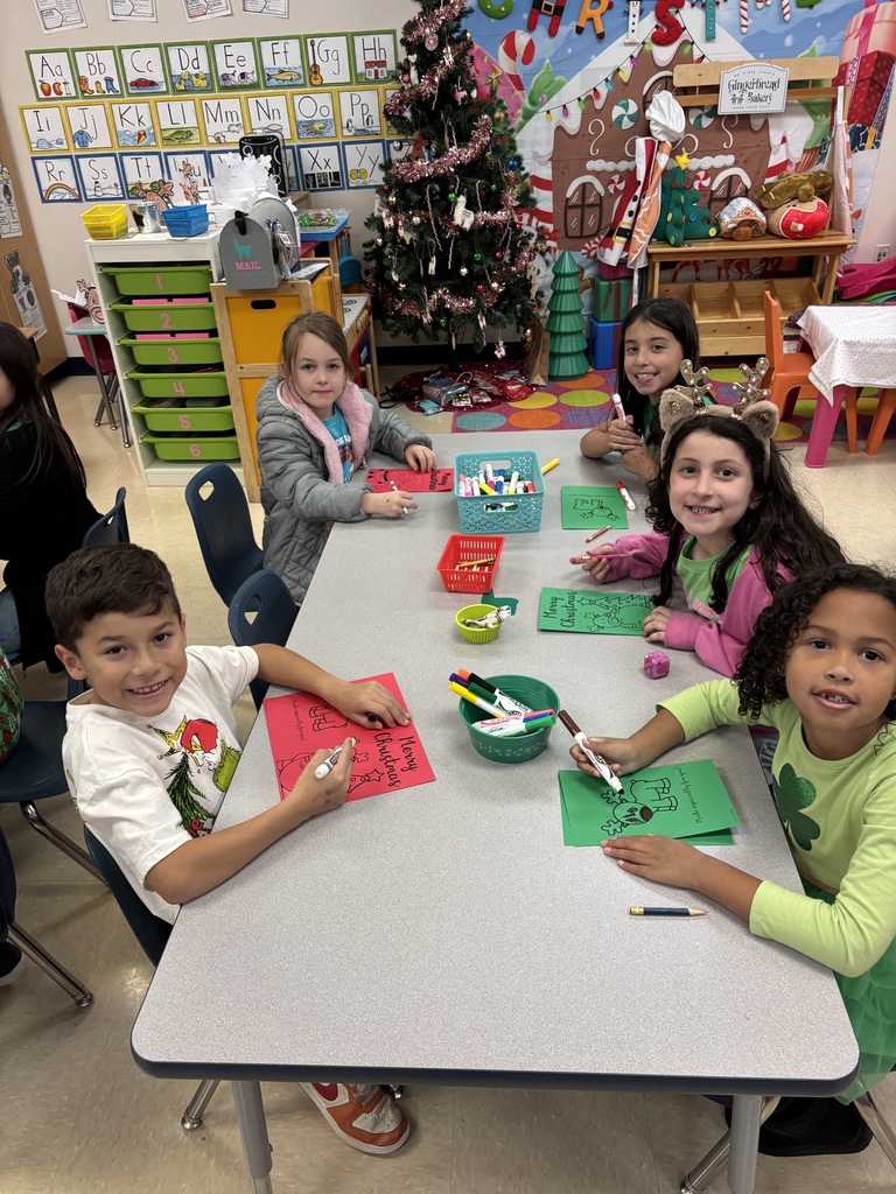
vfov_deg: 67.3
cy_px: 597
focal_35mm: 26
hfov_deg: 53.1
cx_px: 448
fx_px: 897
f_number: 1.6
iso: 160
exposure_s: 1/60
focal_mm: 5.96
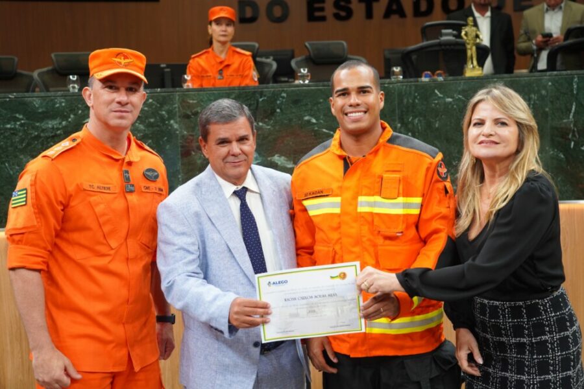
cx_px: 292
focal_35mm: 52
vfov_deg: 26.0
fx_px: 843
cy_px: 194
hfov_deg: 38.2
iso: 1250
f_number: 5
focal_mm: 52
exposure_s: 1/160
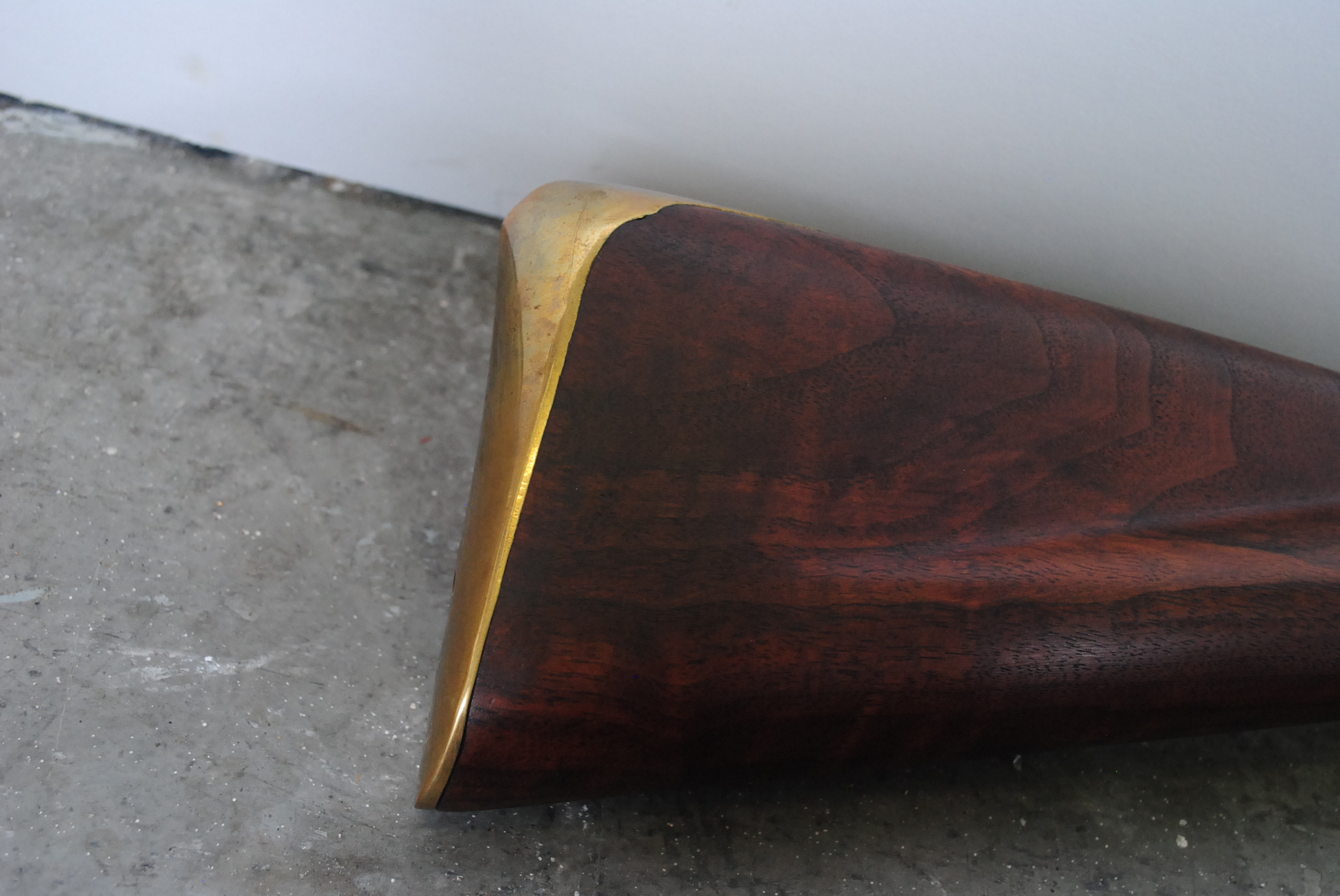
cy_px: 448
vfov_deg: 30.9
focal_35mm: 44
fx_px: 1621
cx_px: 670
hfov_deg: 44.9
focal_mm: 29
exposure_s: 1/60
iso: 800
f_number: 5.6
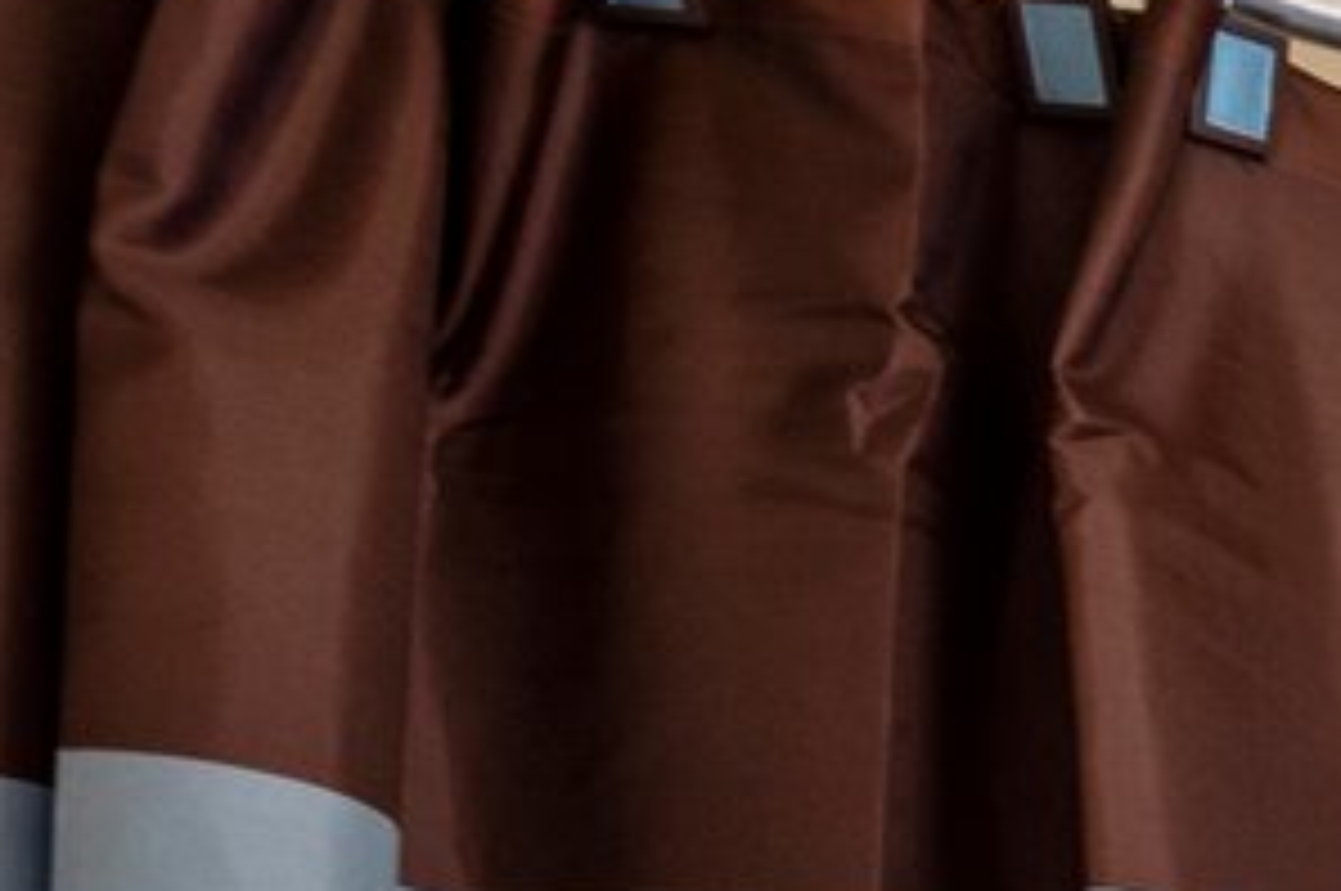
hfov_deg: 10.0
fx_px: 4353
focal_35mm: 117
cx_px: 4482
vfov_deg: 9.9
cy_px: 2284
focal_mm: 17
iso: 400
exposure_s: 1.6
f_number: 8
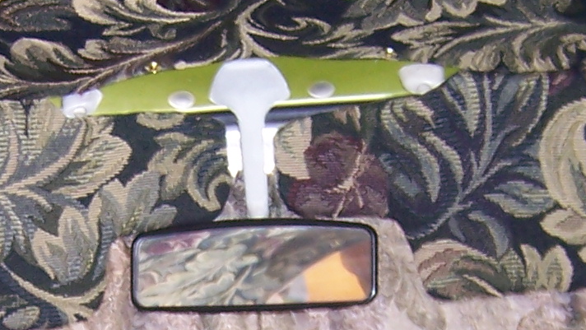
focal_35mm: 130
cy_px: 546
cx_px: 138
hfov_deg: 16.4
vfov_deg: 9.0
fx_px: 2021
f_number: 2.8
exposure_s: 1/60
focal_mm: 5.5
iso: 80
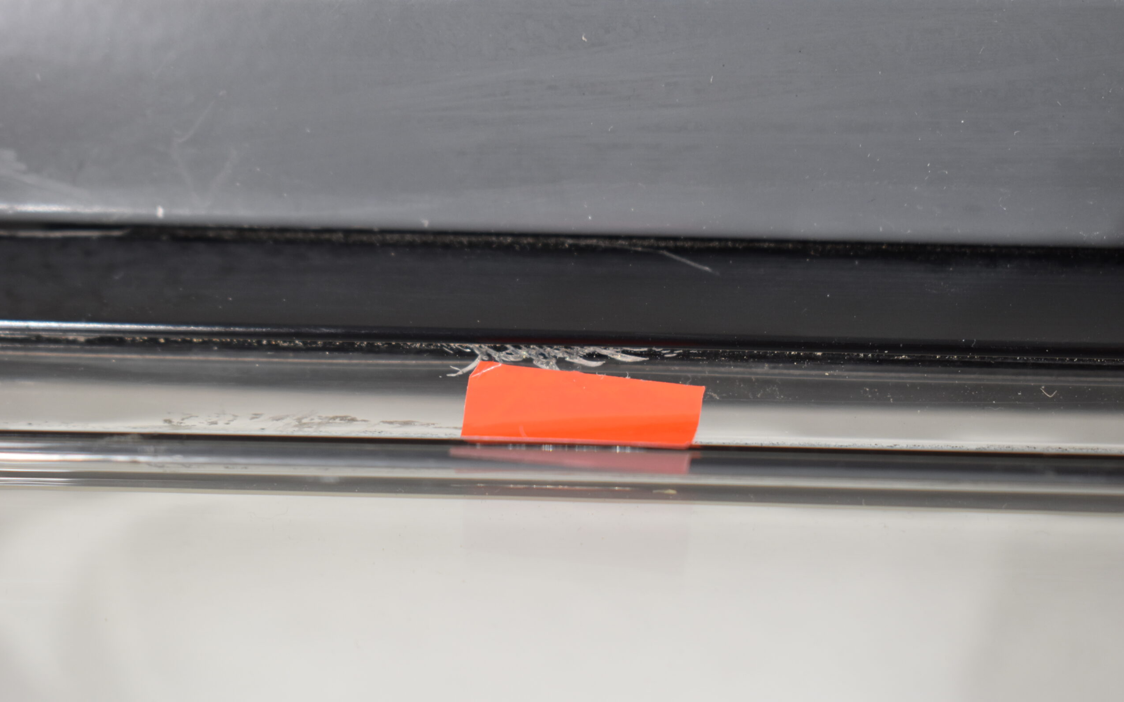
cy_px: 358
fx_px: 2267
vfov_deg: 17.6
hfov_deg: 27.8
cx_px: 559
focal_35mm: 74
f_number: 5.6
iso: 720
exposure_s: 1/60
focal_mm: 48
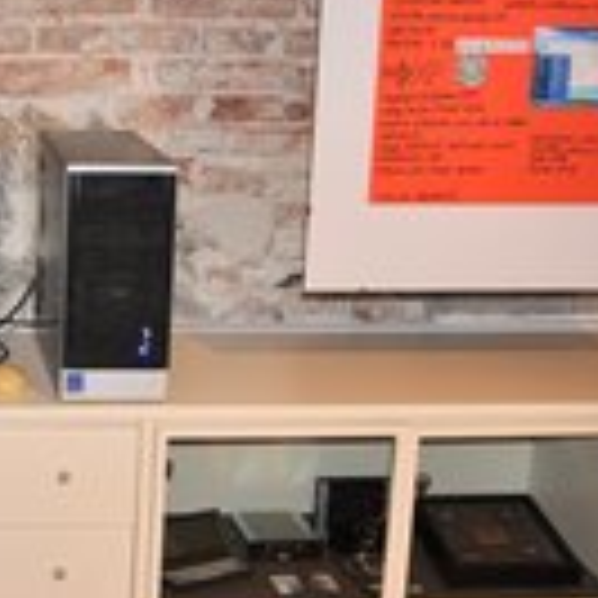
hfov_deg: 23.0
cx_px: -112
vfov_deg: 25.0
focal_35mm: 69
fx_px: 1349
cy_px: 243
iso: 200
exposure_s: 1/60
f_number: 3.5
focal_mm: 18
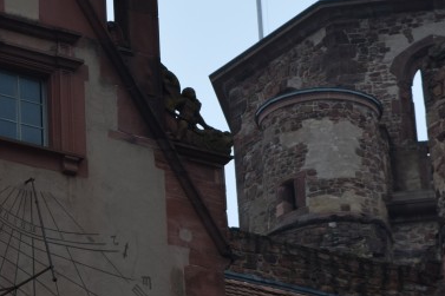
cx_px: -1
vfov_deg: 6.1
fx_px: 2772
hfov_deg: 9.1
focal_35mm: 224
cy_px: 81
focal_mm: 55
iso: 360
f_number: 8
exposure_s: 1/250
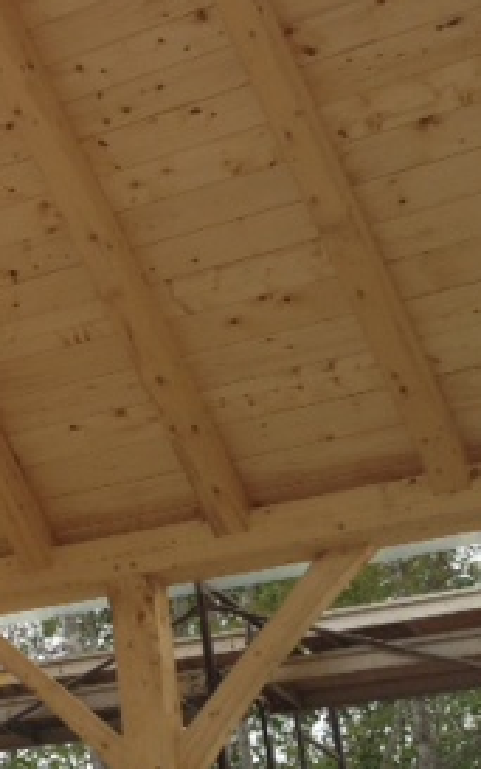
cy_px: 177
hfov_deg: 13.5
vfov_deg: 23.5
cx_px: -383
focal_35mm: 87
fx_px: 1822
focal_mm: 4.28
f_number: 2.4
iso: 50
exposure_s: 1/464
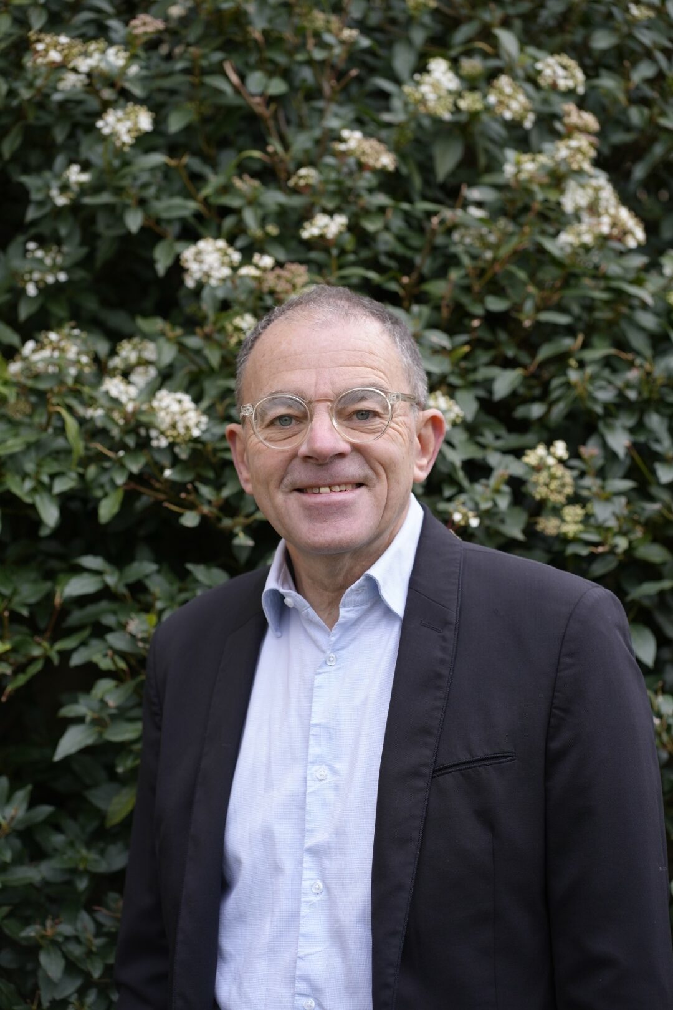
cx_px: 336
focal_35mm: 85
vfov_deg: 23.9
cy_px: 505
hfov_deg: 16.1
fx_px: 2383
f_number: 4
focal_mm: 85
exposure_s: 1/160
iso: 250
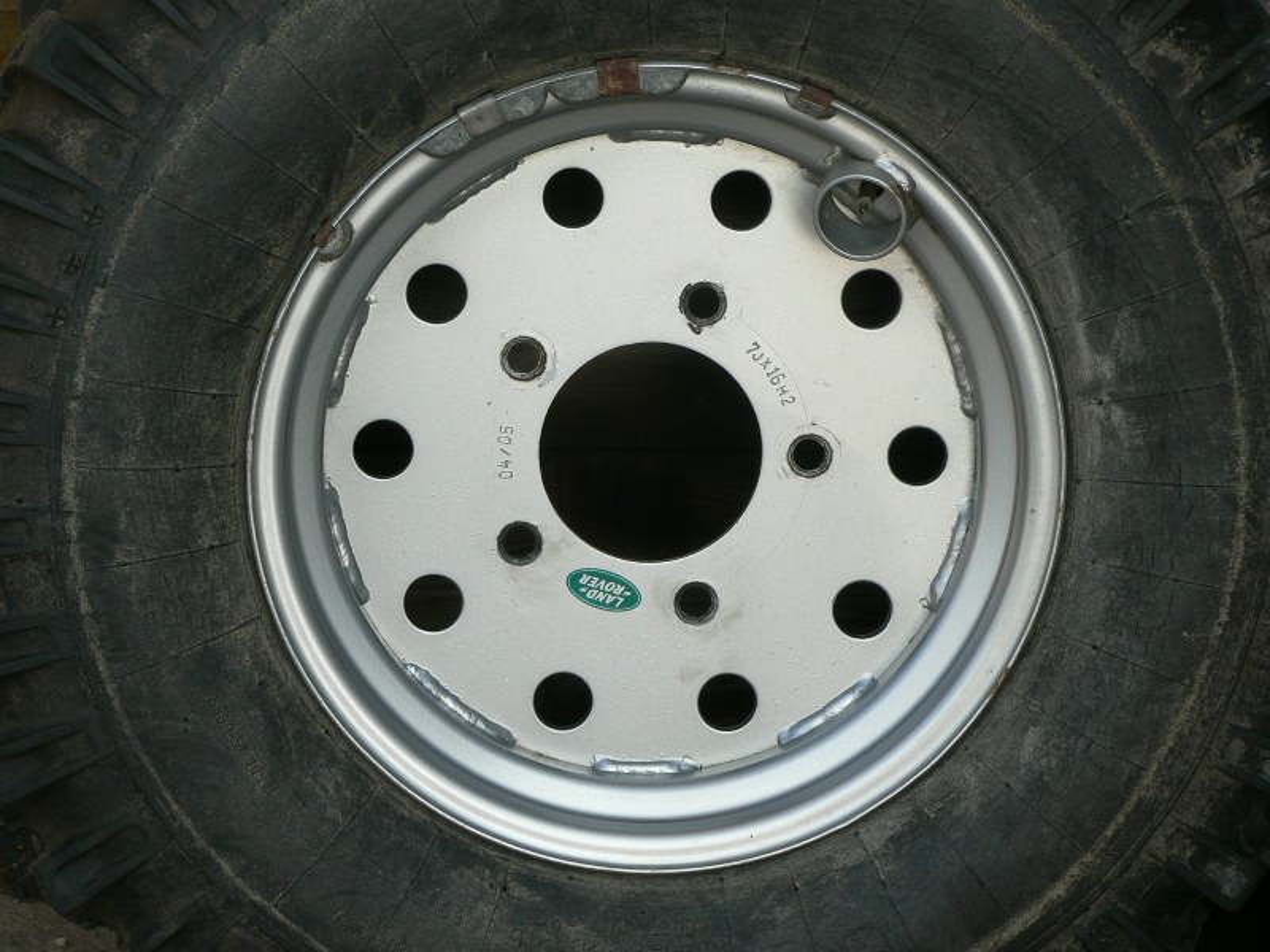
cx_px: 635
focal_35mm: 132
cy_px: 476
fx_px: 4843
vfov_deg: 11.2
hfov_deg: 14.9
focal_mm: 22.1
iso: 100
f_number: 4
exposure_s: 1/320
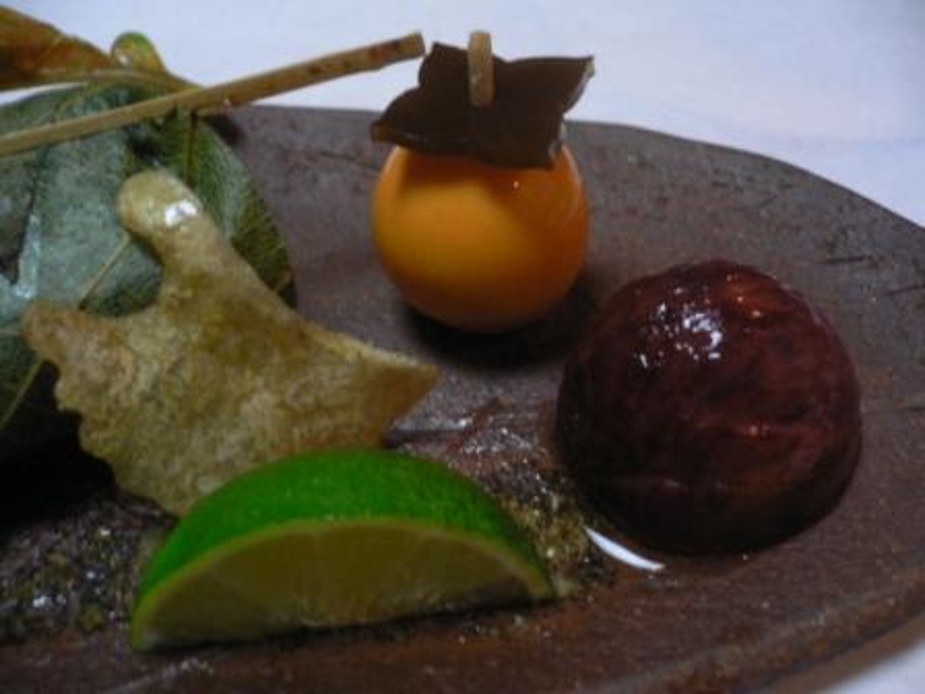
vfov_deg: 40.7
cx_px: 462
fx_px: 935
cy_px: 347
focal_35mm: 35
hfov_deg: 52.6
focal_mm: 5.8
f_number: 2.8
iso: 200
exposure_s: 1/8
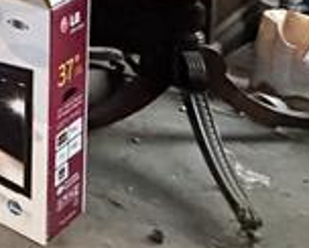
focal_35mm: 92
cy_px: -252
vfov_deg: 14.0
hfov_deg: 15.3
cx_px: -364
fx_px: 842
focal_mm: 2.22
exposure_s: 1/60
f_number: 2.2
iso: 1000
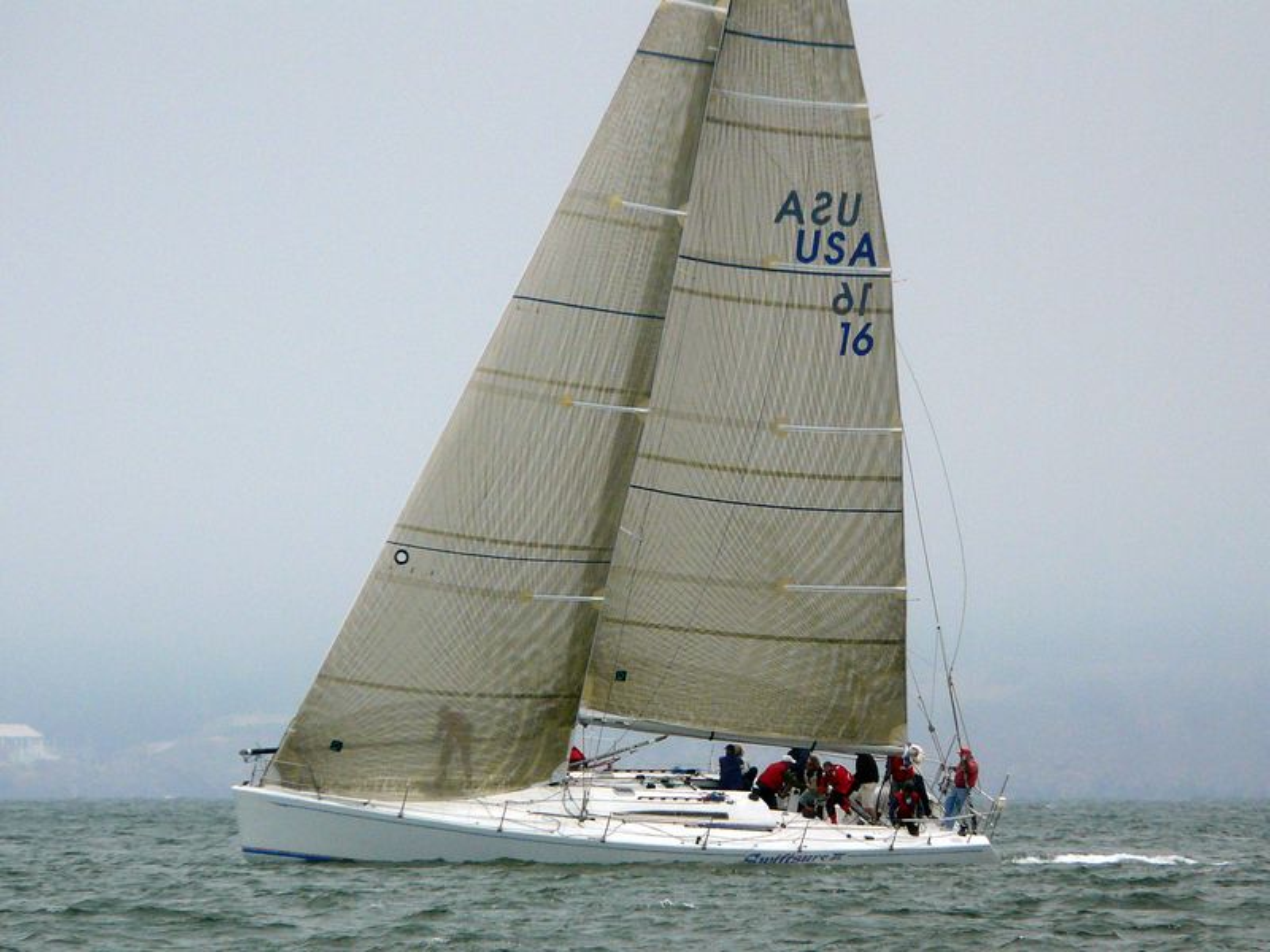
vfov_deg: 3.4
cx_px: 635
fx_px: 15849
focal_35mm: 432
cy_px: 476
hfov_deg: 4.6
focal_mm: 72
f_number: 5.6
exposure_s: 1/800
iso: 100
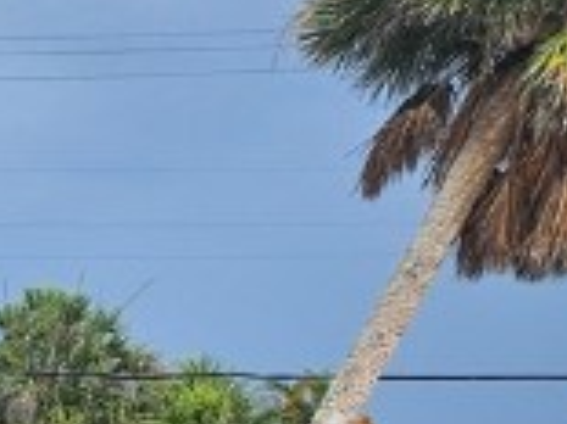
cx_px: -1075
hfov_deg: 10.1
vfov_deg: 9.1
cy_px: 903
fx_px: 2488
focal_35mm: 152
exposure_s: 1/1794
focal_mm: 5.4
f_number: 1.8
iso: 25
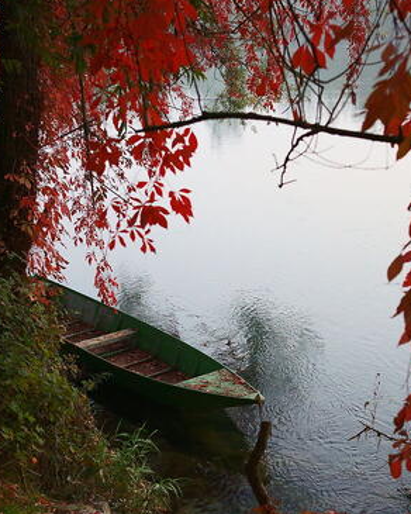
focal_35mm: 54
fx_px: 821
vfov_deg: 34.7
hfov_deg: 28.1
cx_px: 241
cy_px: 277
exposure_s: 1/60
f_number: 3.5
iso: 800
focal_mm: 35
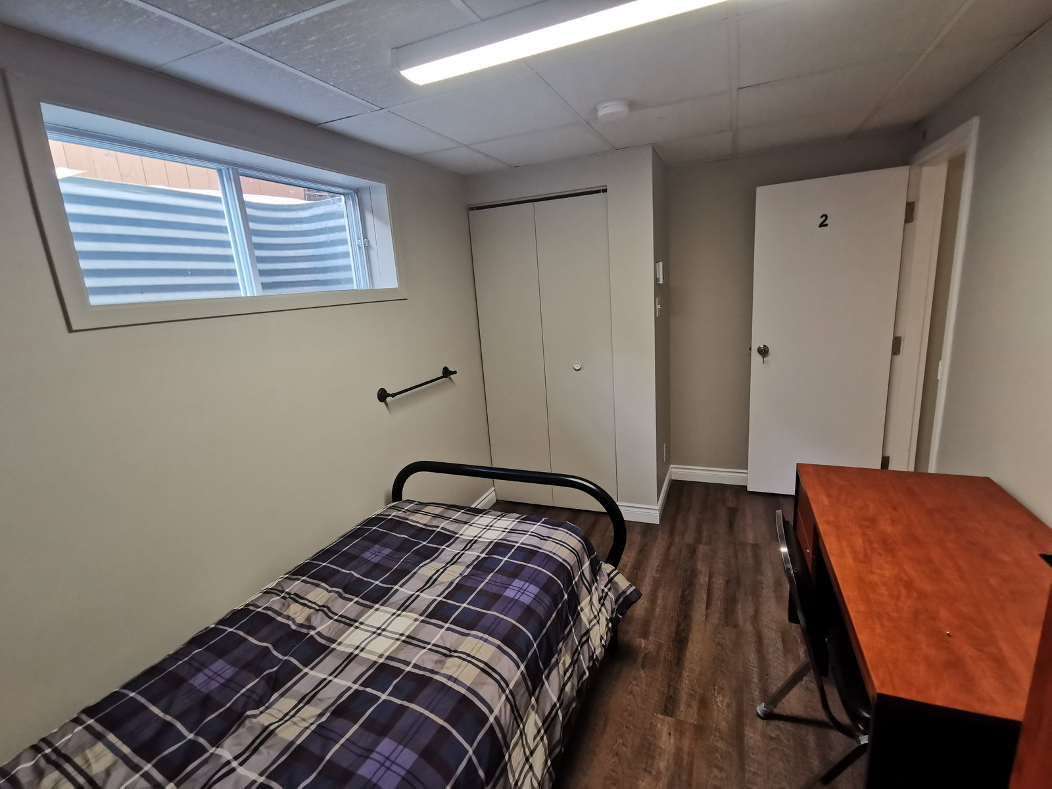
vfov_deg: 78.1
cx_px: 526
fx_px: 486
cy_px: 394
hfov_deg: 94.5
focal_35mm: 16
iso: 250
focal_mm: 2.35
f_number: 2.2
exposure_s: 1/60
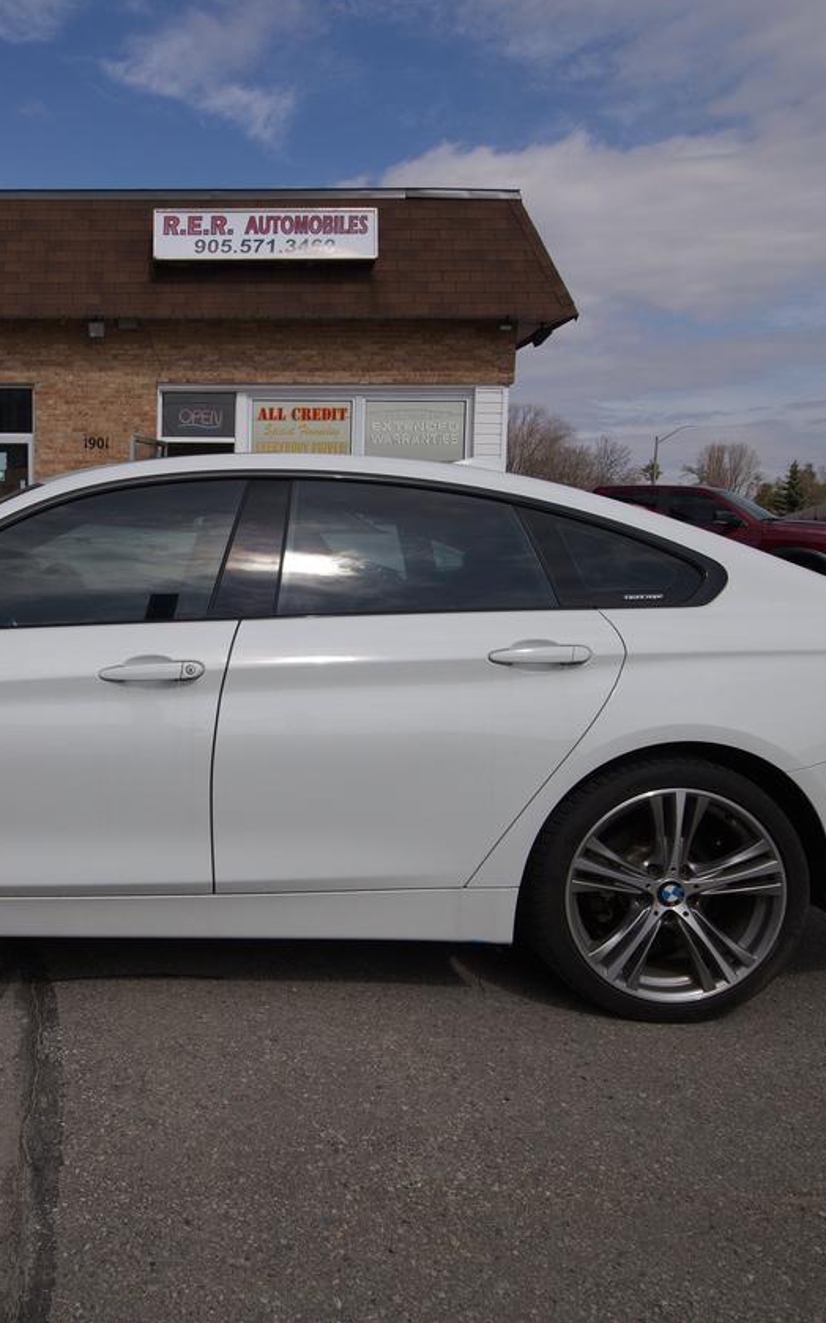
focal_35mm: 28
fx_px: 1009
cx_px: 143
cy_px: 652
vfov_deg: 66.5
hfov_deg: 42.2
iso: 100
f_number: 11
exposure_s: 1/250
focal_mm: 12
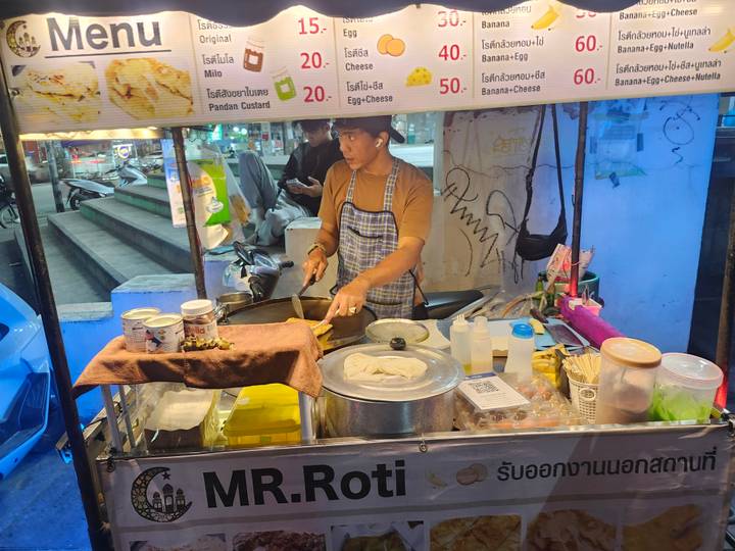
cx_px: 368
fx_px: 488
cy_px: 276
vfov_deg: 58.9
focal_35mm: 23
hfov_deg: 73.9
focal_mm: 5.54
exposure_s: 1/24
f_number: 1.8
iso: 640
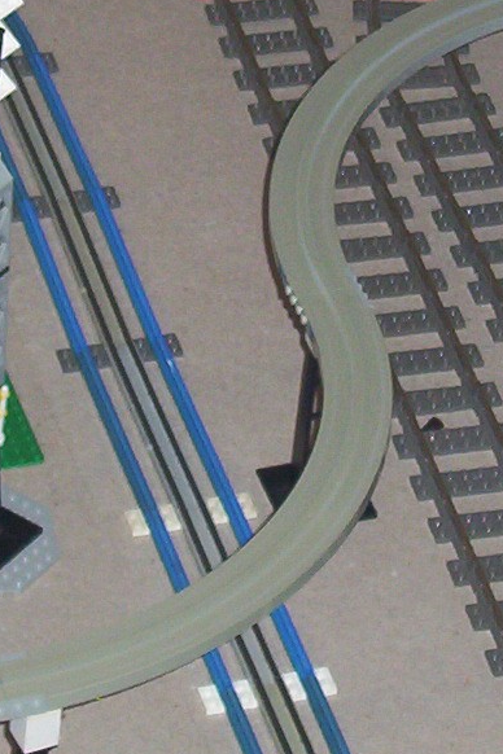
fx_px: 3919
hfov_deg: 7.3
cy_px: 89
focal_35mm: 187
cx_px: 215
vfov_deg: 10.9
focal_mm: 9.98
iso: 140
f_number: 3.54
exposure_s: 1/46.6
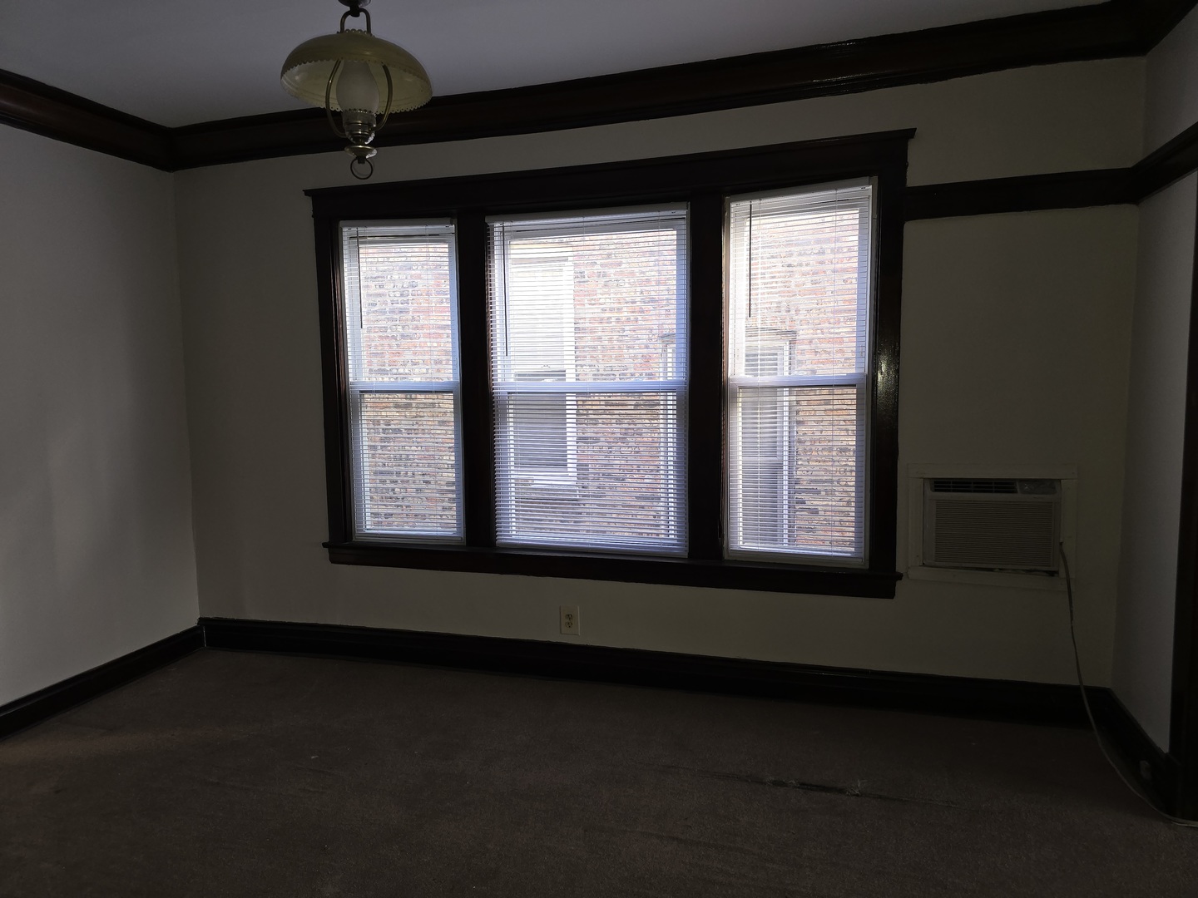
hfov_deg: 73.9
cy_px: 449
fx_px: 796
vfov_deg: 58.9
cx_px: 599
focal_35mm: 23
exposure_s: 1/60
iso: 80
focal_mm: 6.3
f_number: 1.7
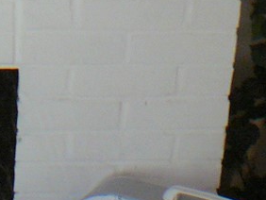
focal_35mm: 127
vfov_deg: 11.7
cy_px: 100
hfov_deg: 14.6
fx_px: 977
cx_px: -111
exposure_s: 1/8
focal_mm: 5.2
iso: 200
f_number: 2.8
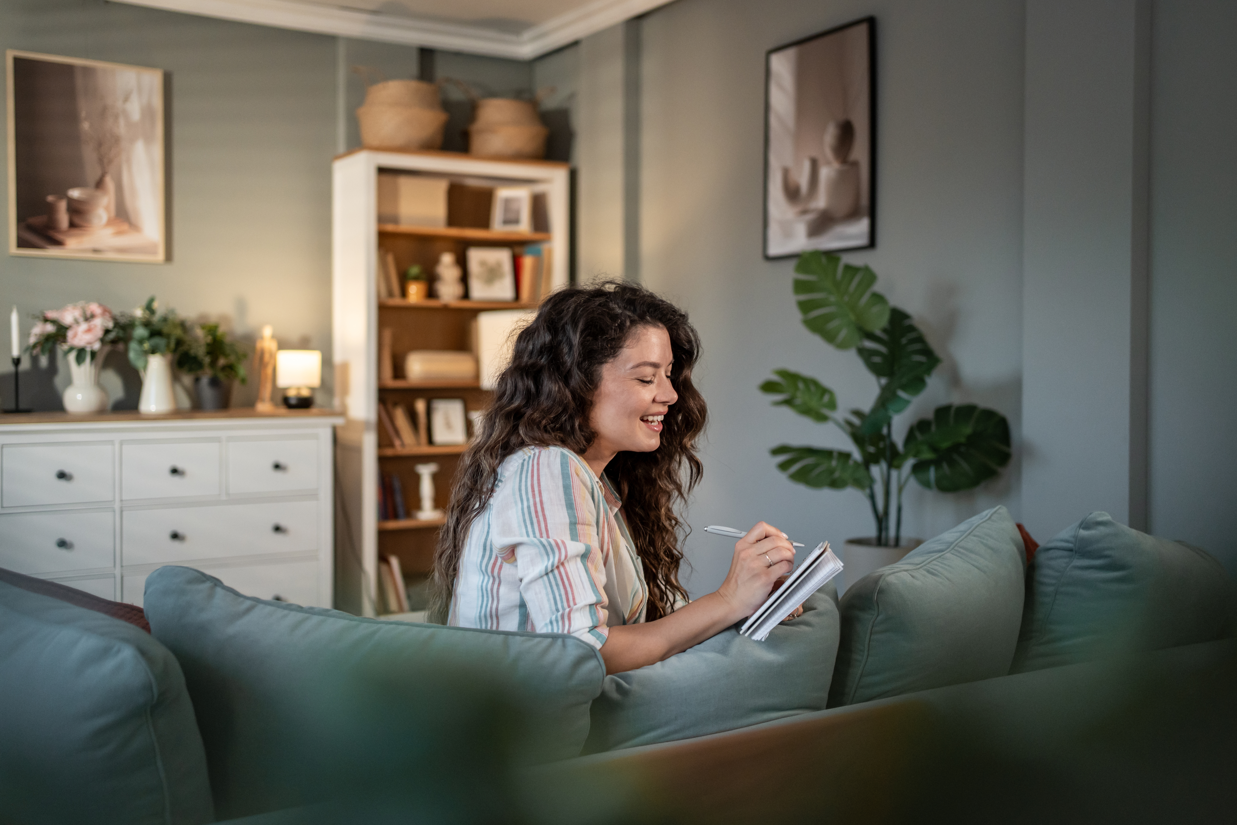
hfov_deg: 54.4
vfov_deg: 37.9
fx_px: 1203
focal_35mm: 35
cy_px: 412
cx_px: 618
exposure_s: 1/1000
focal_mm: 35
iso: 1250
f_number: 1.8
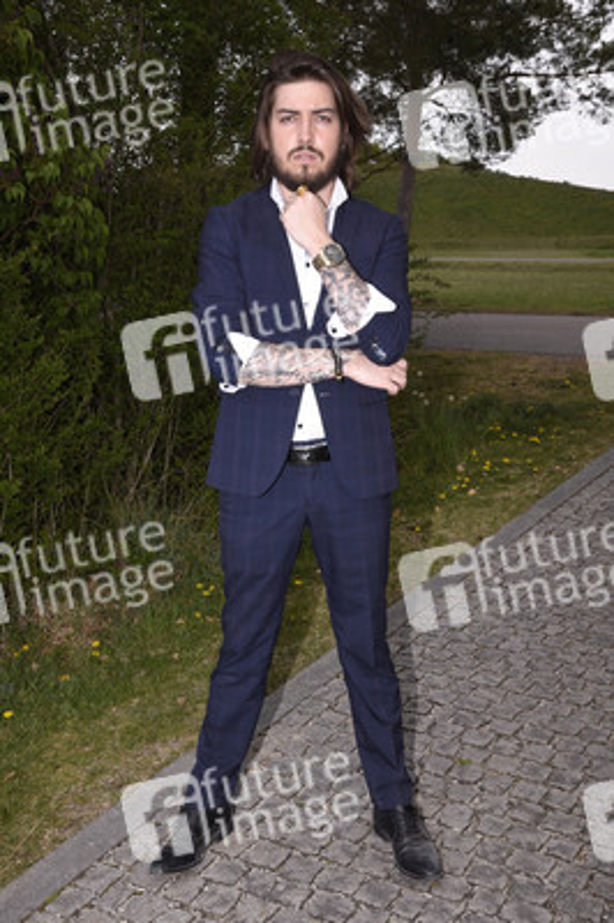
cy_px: 462
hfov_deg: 30.5
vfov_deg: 44.5
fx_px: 1128
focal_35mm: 44
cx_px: 307
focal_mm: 44
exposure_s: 1/160
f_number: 16
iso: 500
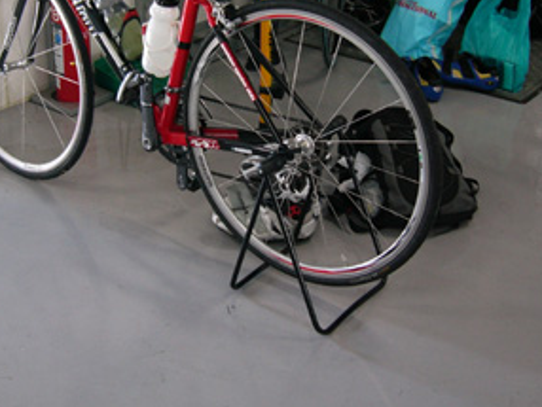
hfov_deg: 32.0
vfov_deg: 24.2
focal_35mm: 60
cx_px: 208
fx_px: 940
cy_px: 102
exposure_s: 1/25
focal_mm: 6.5
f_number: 2.9
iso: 100
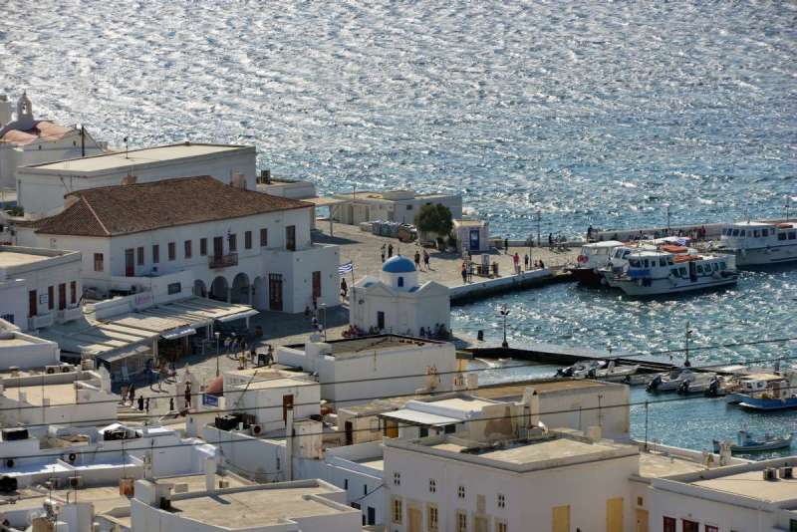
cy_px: 266
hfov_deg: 10.3
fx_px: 4429
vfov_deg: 6.9
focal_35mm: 200
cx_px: 398
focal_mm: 200
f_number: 11
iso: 100
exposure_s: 1/250
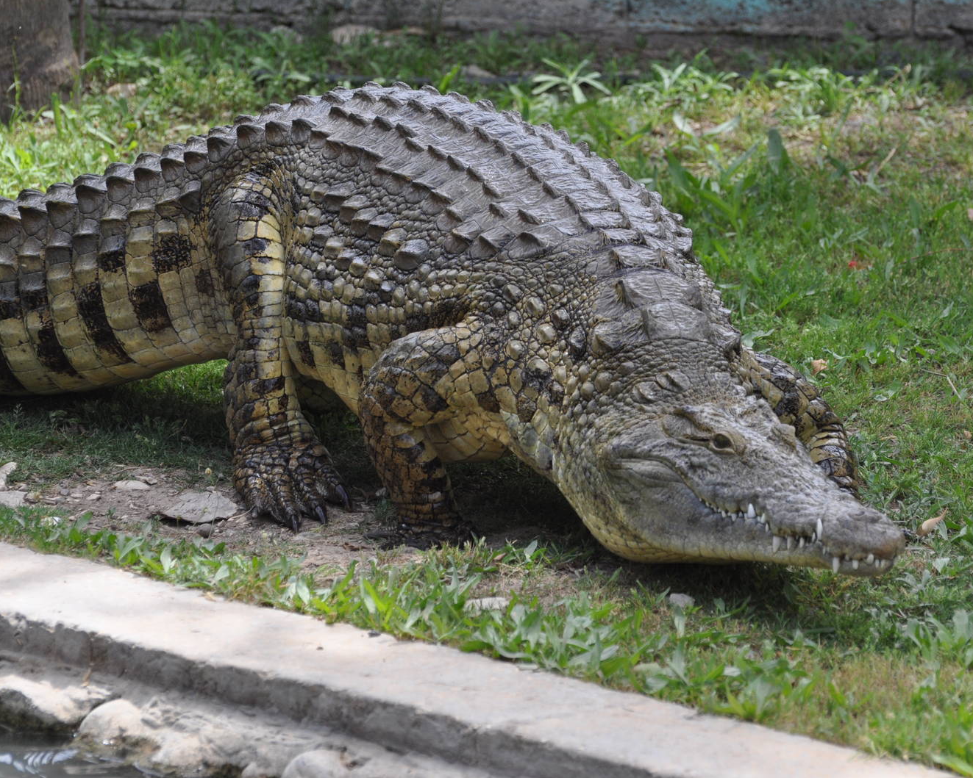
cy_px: 389
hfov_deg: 5.8
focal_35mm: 332
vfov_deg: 4.7
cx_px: 516
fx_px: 9550
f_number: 5.3
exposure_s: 1/1000
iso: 450
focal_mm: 195
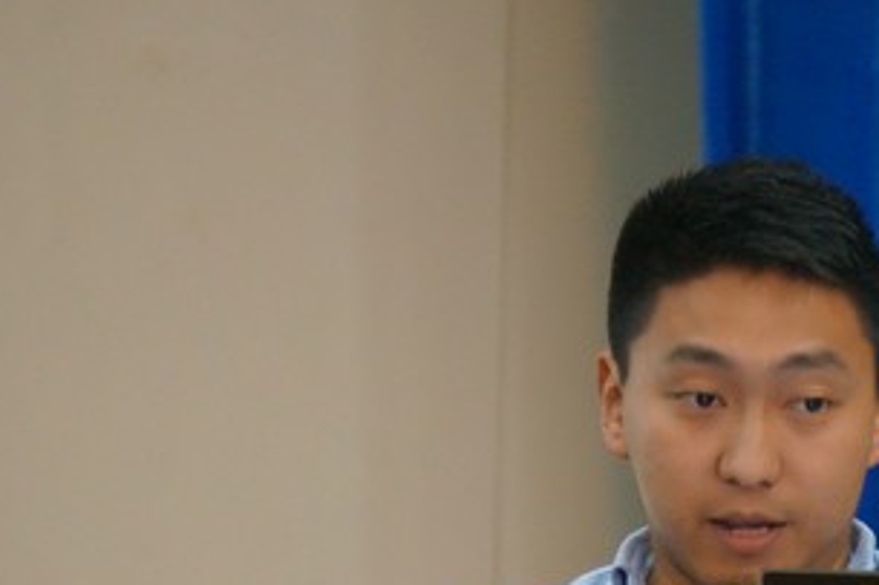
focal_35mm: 620
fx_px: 15130
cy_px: 543
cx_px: 798
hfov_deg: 3.3
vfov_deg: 2.2
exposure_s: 1/13
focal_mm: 210
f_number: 6.3
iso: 3200
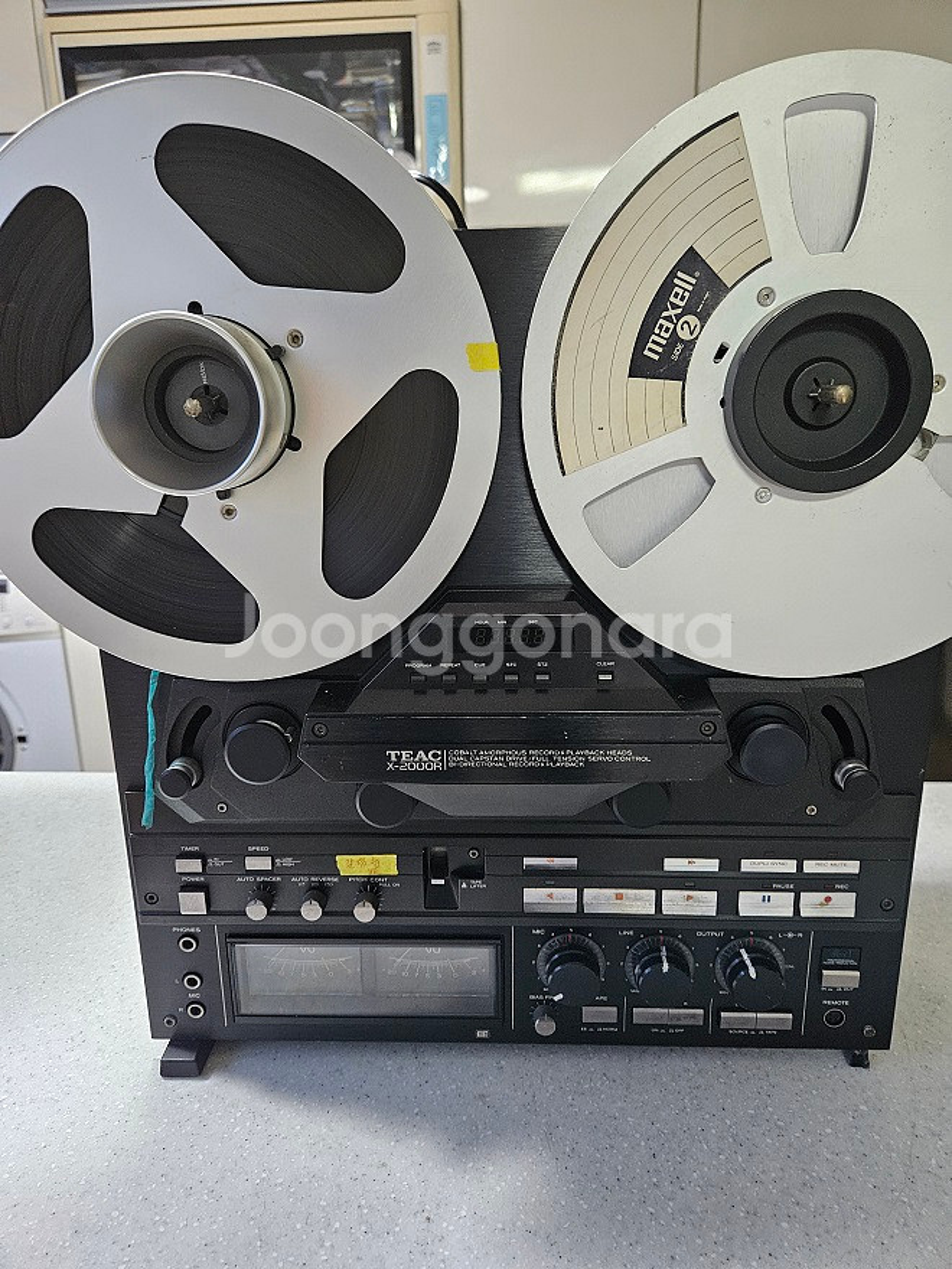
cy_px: 634
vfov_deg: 73.9
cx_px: 476
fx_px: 843
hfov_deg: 58.9
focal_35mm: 23
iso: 800
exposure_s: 1/120
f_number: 1.8
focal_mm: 5.4
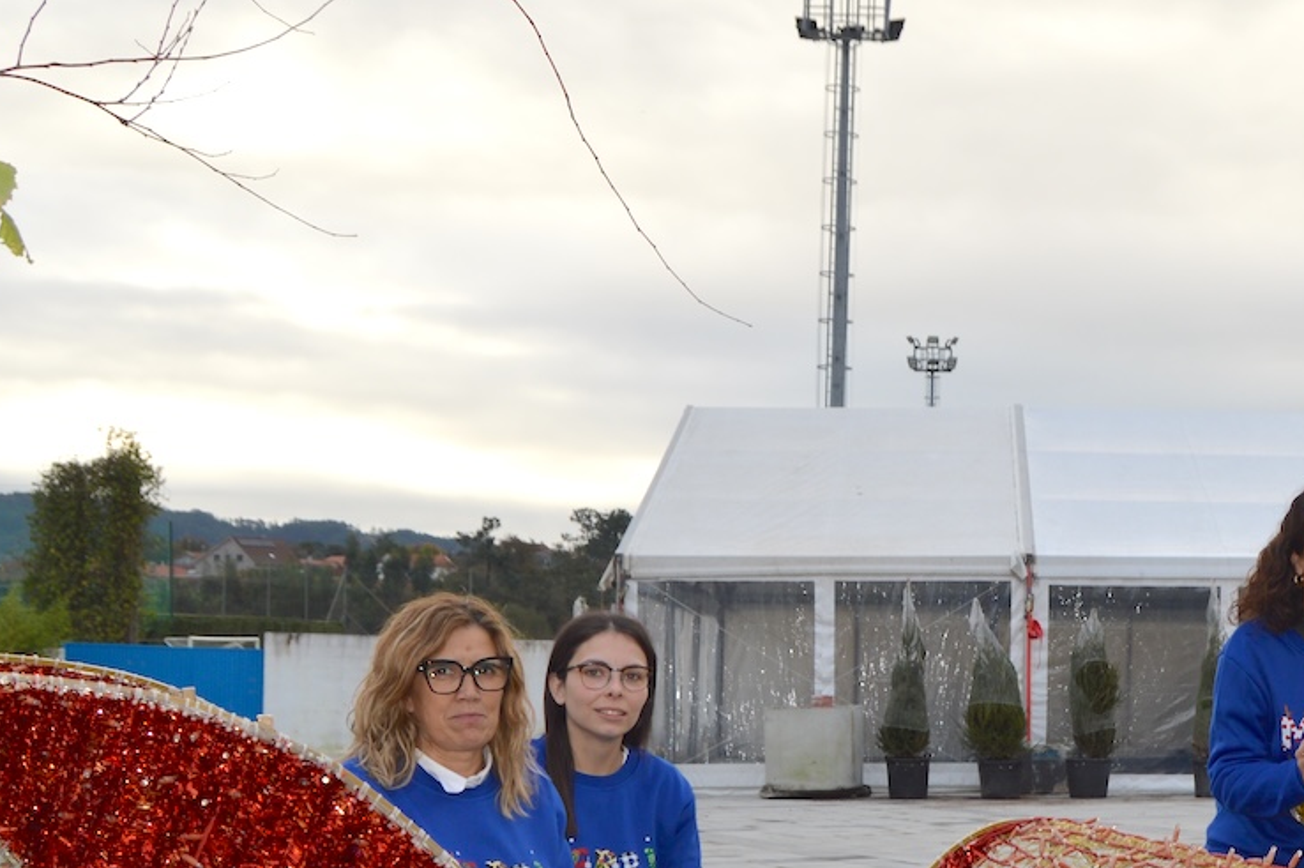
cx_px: 1111
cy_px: 692
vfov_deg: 21.0
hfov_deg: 30.4
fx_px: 2317
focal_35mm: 64
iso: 100
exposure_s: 1/200
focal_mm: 20
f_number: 4.5
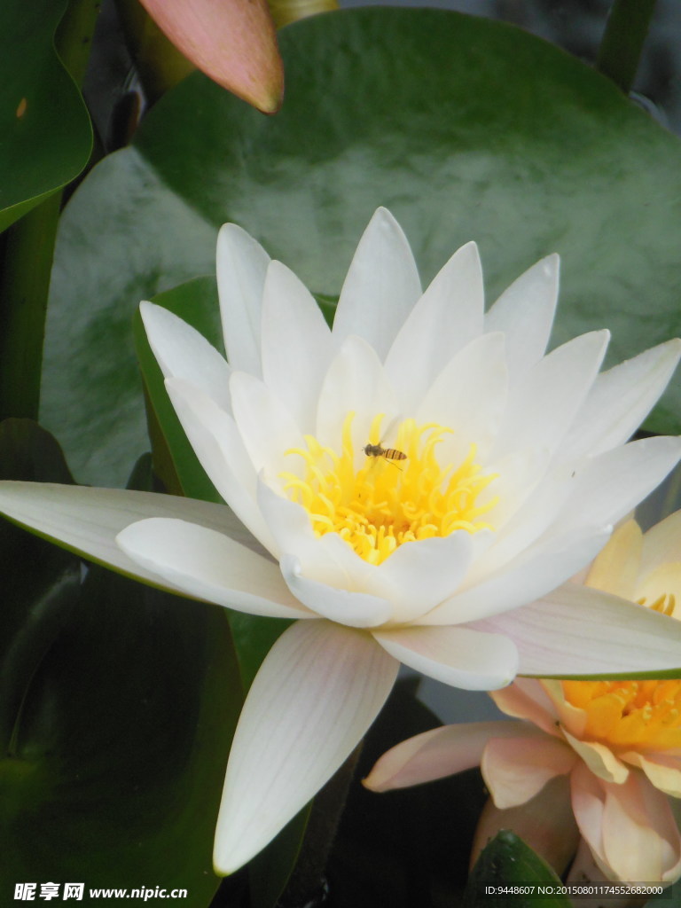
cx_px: 340
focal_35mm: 250
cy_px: 454
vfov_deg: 7.9
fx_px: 6558
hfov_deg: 5.9
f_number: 5.8
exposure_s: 1/200
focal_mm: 45
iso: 400
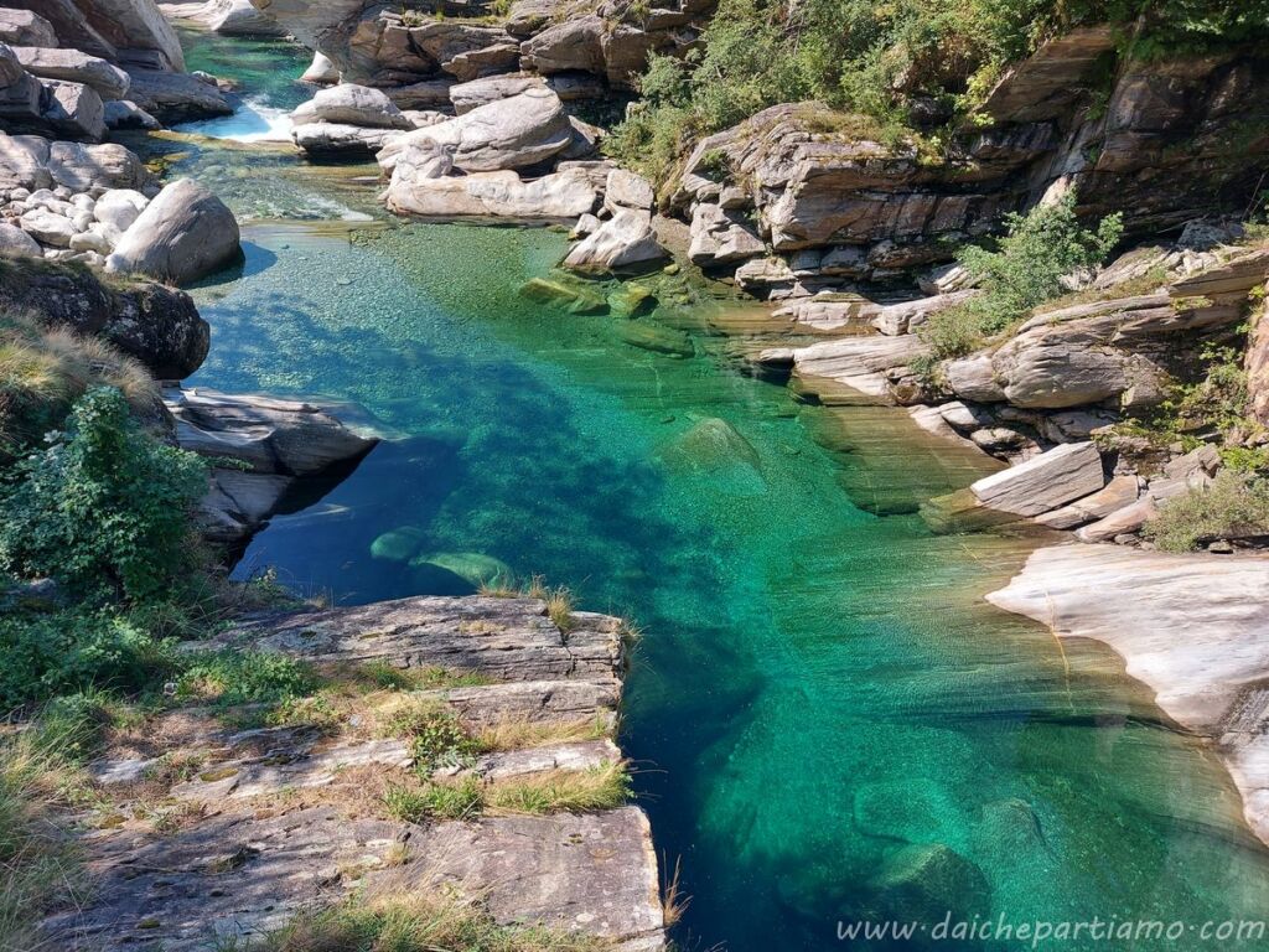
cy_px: 476
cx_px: 634
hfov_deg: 71.6
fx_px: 880
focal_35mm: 24
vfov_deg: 56.8
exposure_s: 1/325
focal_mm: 5.23
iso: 32
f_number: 1.8
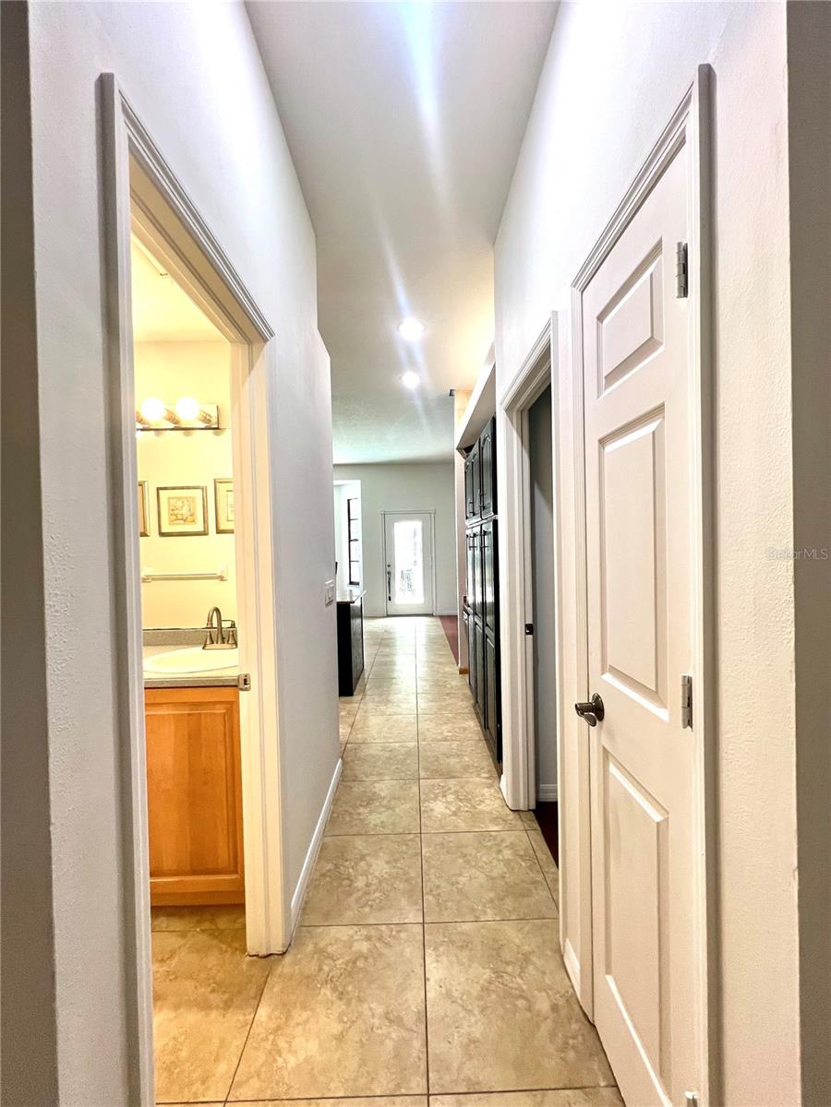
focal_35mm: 13
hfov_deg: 89.9
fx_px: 416
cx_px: 416
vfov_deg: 106.2
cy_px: 554
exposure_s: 1/120
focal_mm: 1.57
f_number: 1.8
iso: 160
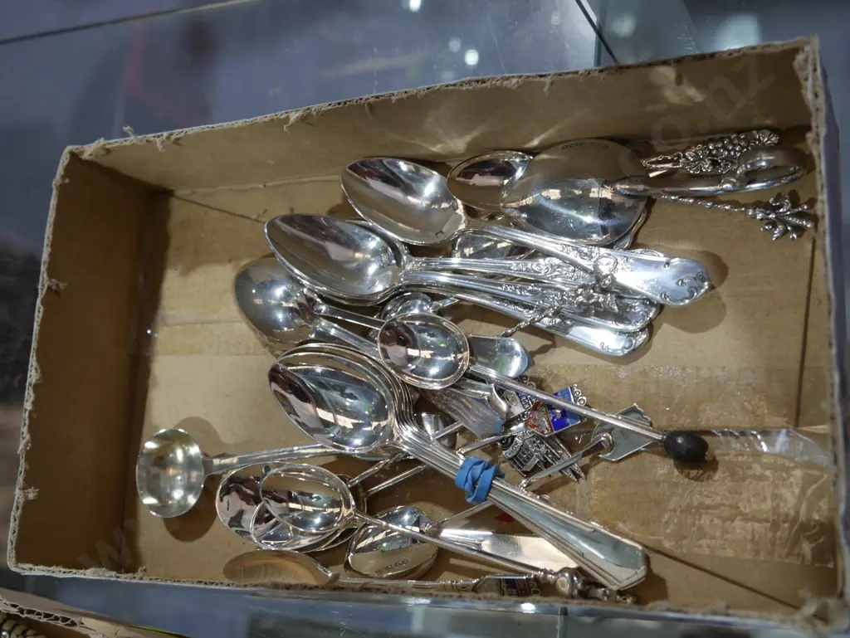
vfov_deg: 32.9
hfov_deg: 42.9
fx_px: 1081
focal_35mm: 44
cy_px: 319
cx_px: 425
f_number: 4.7
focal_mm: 22
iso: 250
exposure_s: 1/60
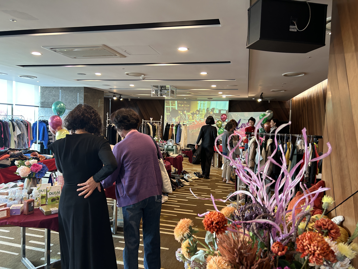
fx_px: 269
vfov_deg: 53.1
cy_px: 134
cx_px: 179
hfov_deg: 67.3
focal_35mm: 26
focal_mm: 5.7
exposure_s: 1/60
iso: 100
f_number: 1.5
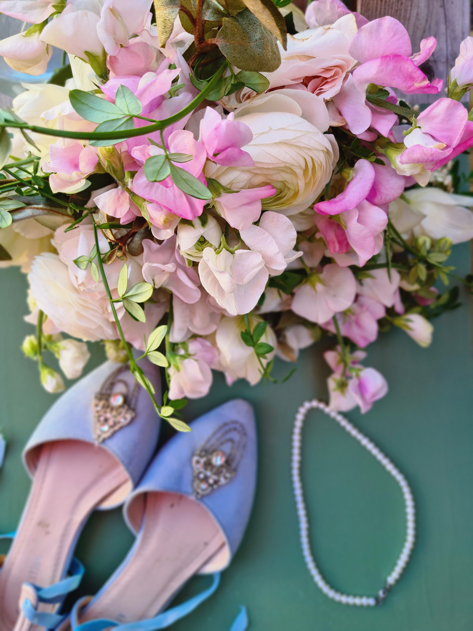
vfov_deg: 67.3
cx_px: 236
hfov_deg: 53.1
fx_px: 474
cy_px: 316
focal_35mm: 26
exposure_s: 1/166
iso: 50
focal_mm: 5.4
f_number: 1.8
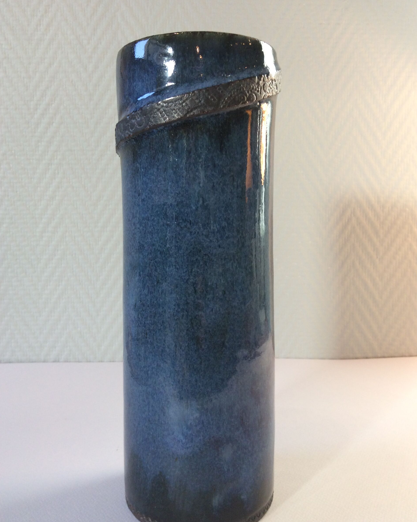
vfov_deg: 52.8
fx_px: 525
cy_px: 259
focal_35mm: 34
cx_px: 207
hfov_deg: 43.4
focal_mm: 3.3
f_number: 2.4
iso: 50
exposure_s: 1/100
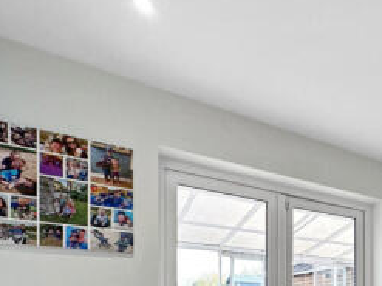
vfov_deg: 36.4
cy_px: 315
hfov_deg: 46.1
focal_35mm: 33
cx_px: 386
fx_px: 364
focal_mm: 2.22
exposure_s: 1/100
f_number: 2.2
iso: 50
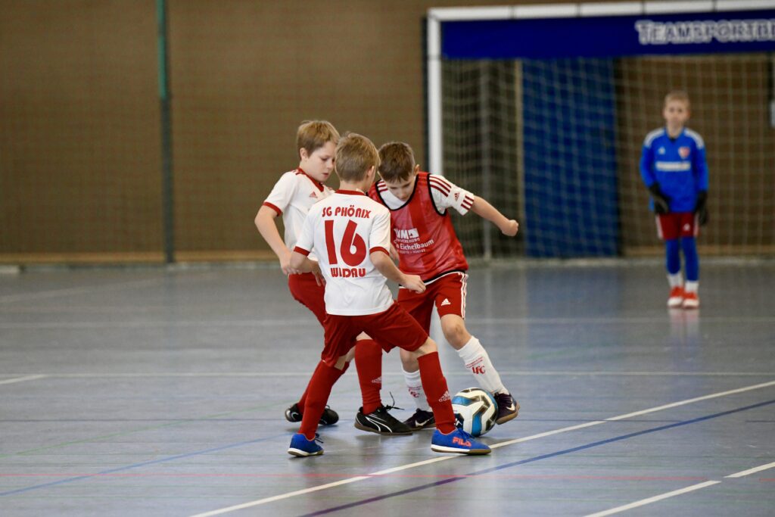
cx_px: 388
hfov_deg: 11.1
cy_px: 258
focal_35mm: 185
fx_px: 3983
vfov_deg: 7.4
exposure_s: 1/1250
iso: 5000
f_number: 2.8
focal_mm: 185
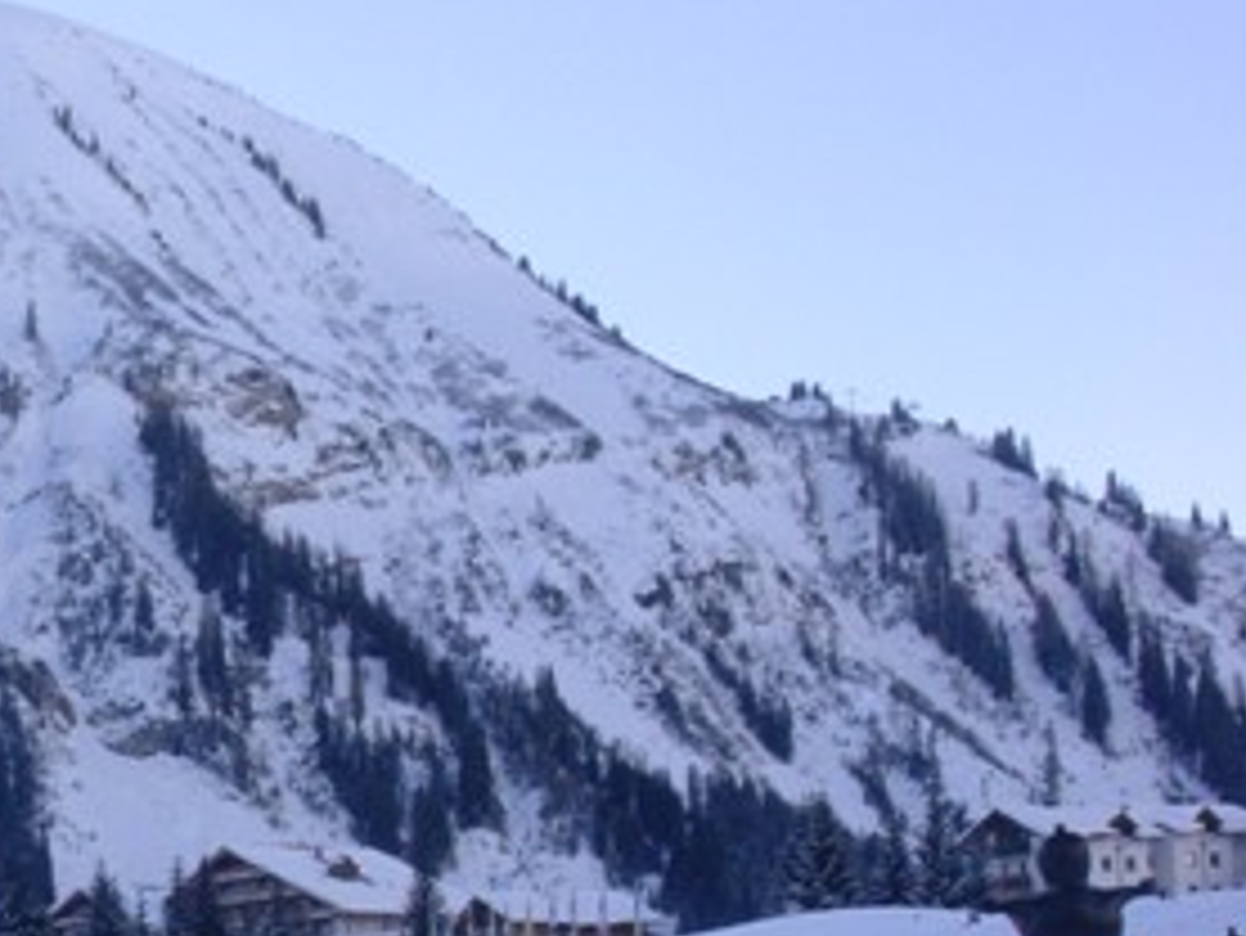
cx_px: -139
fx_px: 3745
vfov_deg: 14.2
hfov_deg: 18.2
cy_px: 770
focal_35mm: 104
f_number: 5.8
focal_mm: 6.7
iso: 70
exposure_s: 1/132
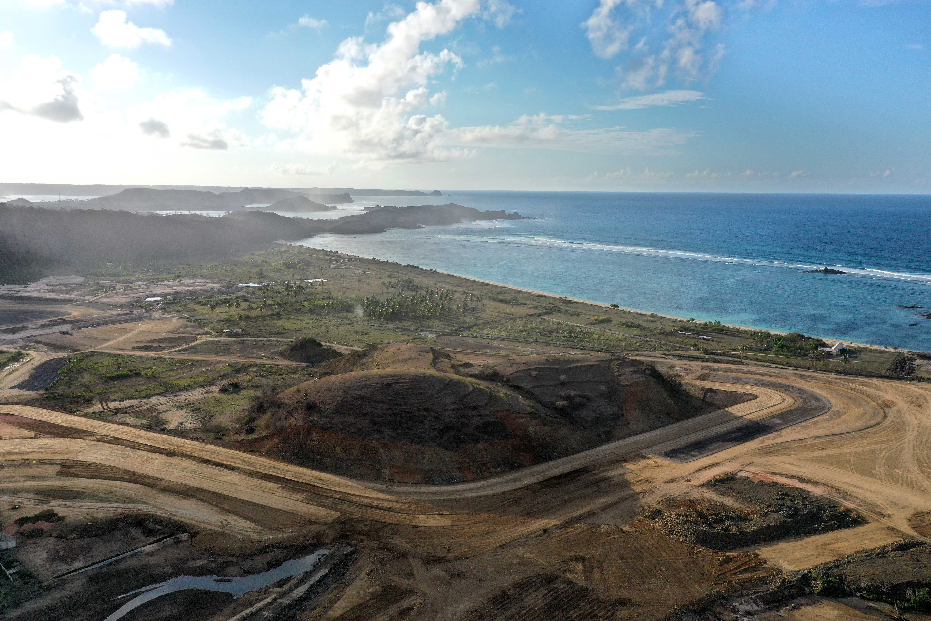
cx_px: 466
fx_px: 724
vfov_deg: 46.4
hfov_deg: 65.5
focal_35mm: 28
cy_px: 310
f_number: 6.3
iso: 100
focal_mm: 10.26
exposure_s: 1/640
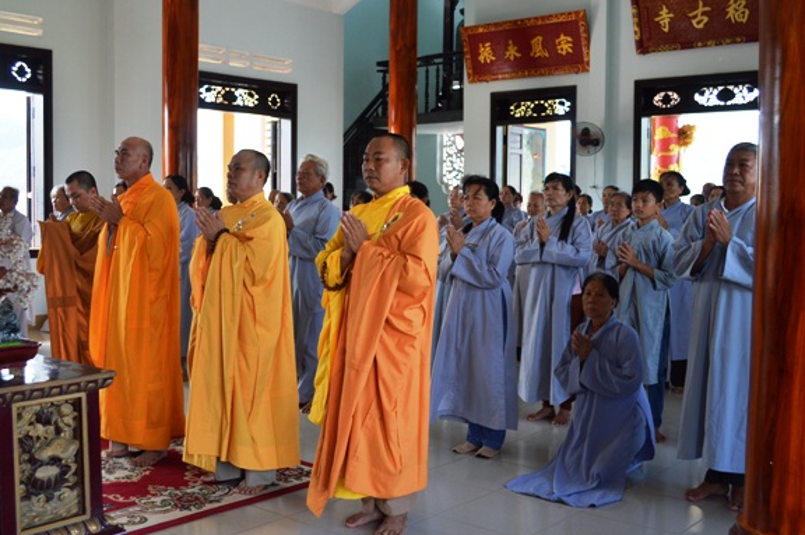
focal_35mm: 40
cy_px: 258
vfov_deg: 33.3
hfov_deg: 48.5
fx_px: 894
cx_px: 376
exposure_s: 1/125
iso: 250
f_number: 5.6
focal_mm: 24
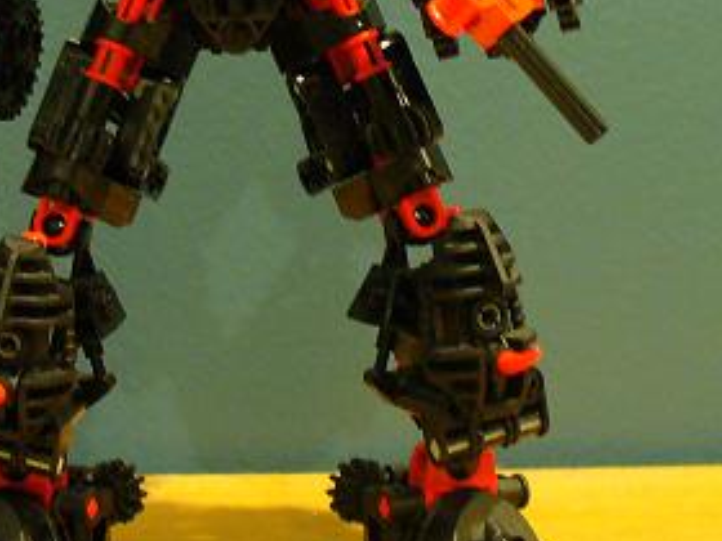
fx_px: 2002
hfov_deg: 20.4
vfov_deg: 15.2
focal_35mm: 96
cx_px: 229
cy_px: 62
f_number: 2.9
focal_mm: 7
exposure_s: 1/2
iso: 200
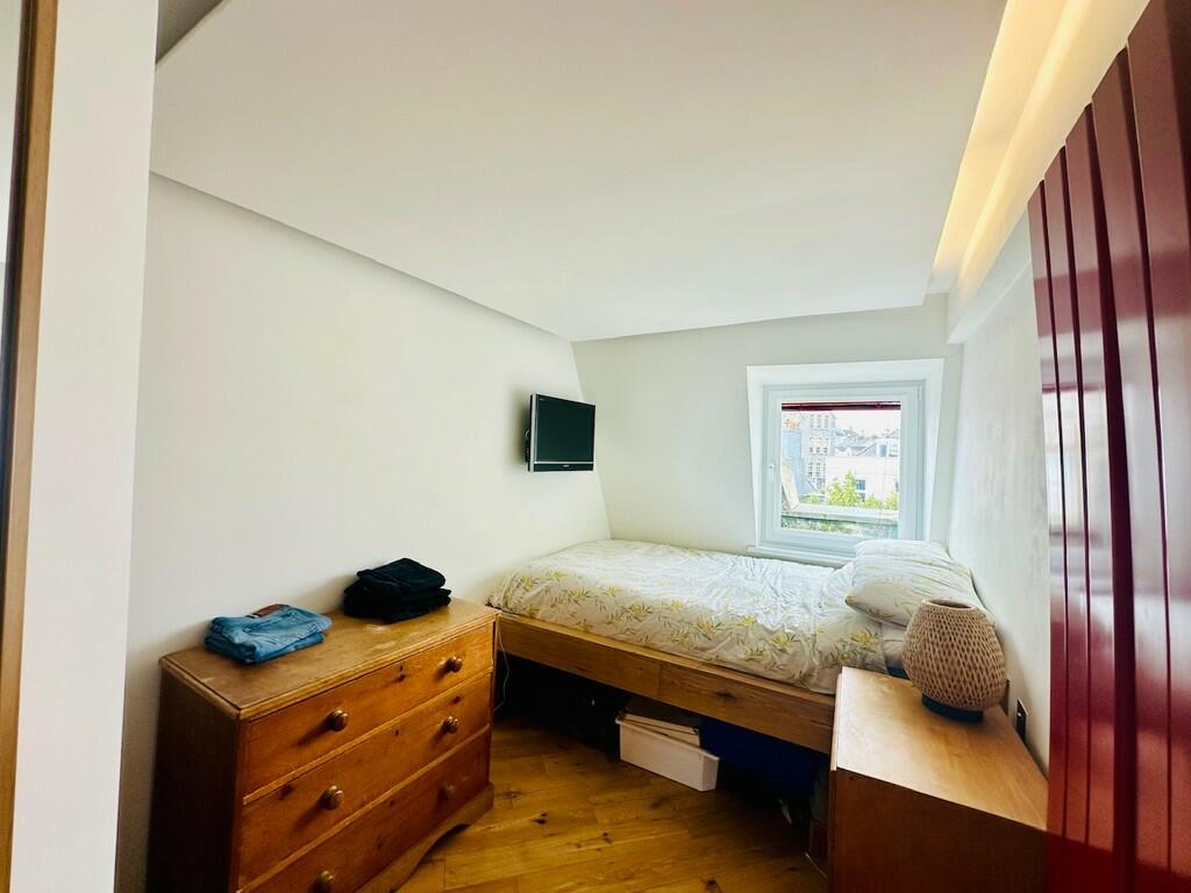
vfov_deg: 85.7
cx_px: 596
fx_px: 482
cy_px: 446
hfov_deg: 102.1
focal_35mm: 14
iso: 80
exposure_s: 1/99
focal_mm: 2.22
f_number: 2.2
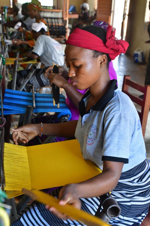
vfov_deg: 30.5
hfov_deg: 20.6
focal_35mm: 66
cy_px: 113
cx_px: 75
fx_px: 412
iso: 1600
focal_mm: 44
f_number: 6.3
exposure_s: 1/160
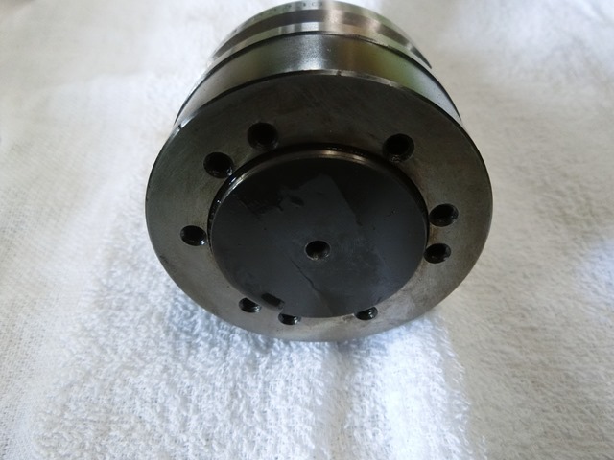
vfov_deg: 54.9
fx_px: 443
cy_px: 230
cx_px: 307
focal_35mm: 25
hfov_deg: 69.4
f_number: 3.5
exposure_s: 1/40
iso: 800
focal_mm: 4.5
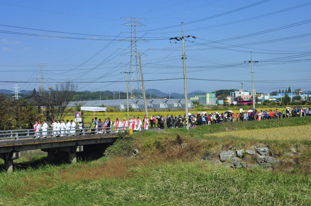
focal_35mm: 62
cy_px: 103
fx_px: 535
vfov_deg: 21.9
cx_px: 156
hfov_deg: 32.4
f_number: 11
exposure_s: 1/320
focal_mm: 62
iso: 200
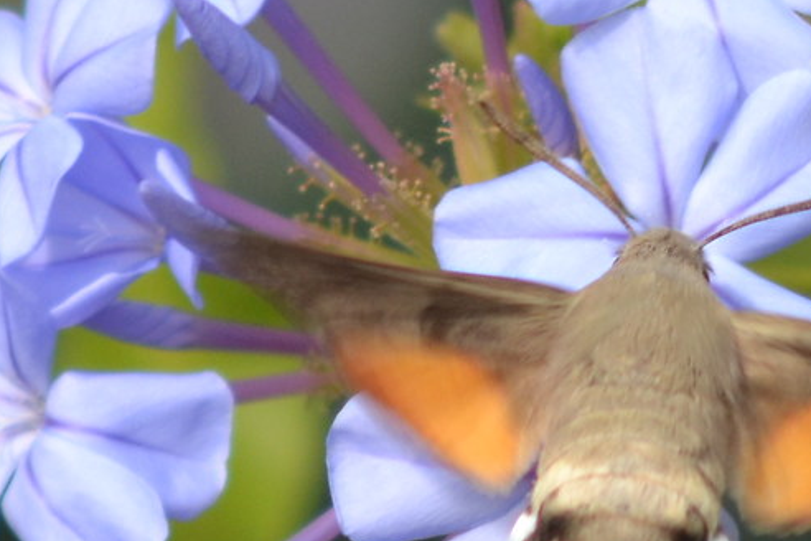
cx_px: 677
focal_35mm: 1537
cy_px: 244
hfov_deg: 1.3
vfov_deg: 0.9
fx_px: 34622
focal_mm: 210
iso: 400
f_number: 5.6
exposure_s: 1/640
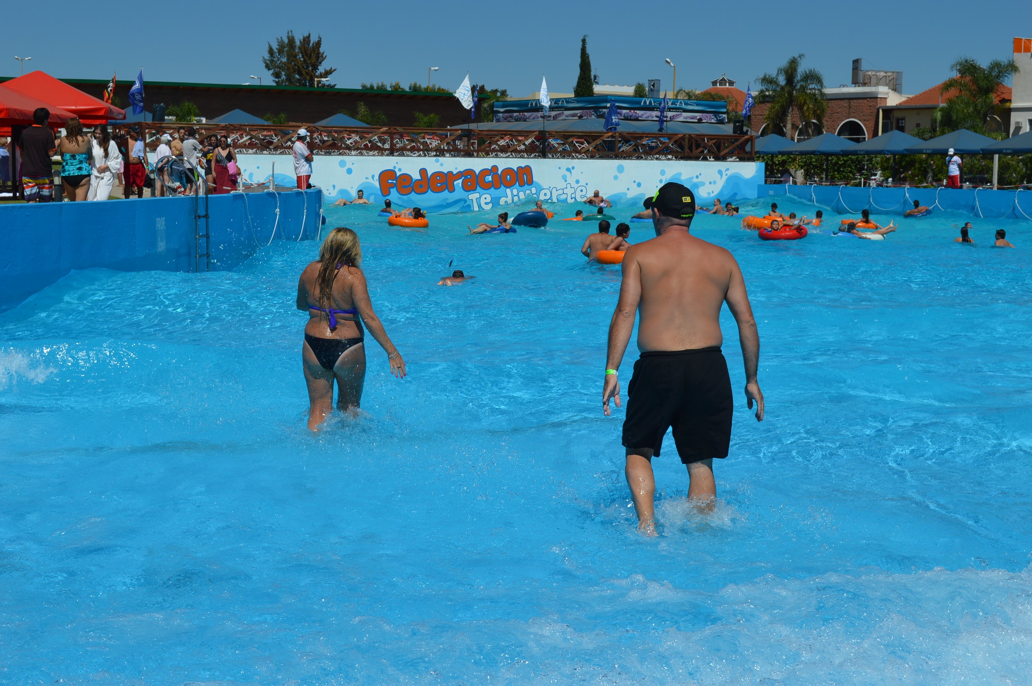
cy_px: 343
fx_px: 1547
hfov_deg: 36.9
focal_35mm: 54
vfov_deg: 25.0
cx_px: 516
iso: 100
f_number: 10
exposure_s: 1/400
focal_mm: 36
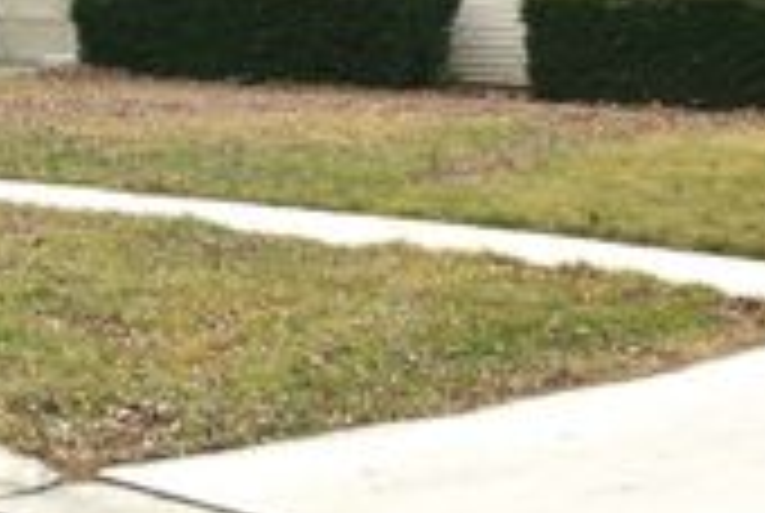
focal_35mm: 94
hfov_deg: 21.5
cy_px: -227
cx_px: 522
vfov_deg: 13.8
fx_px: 2001
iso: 200
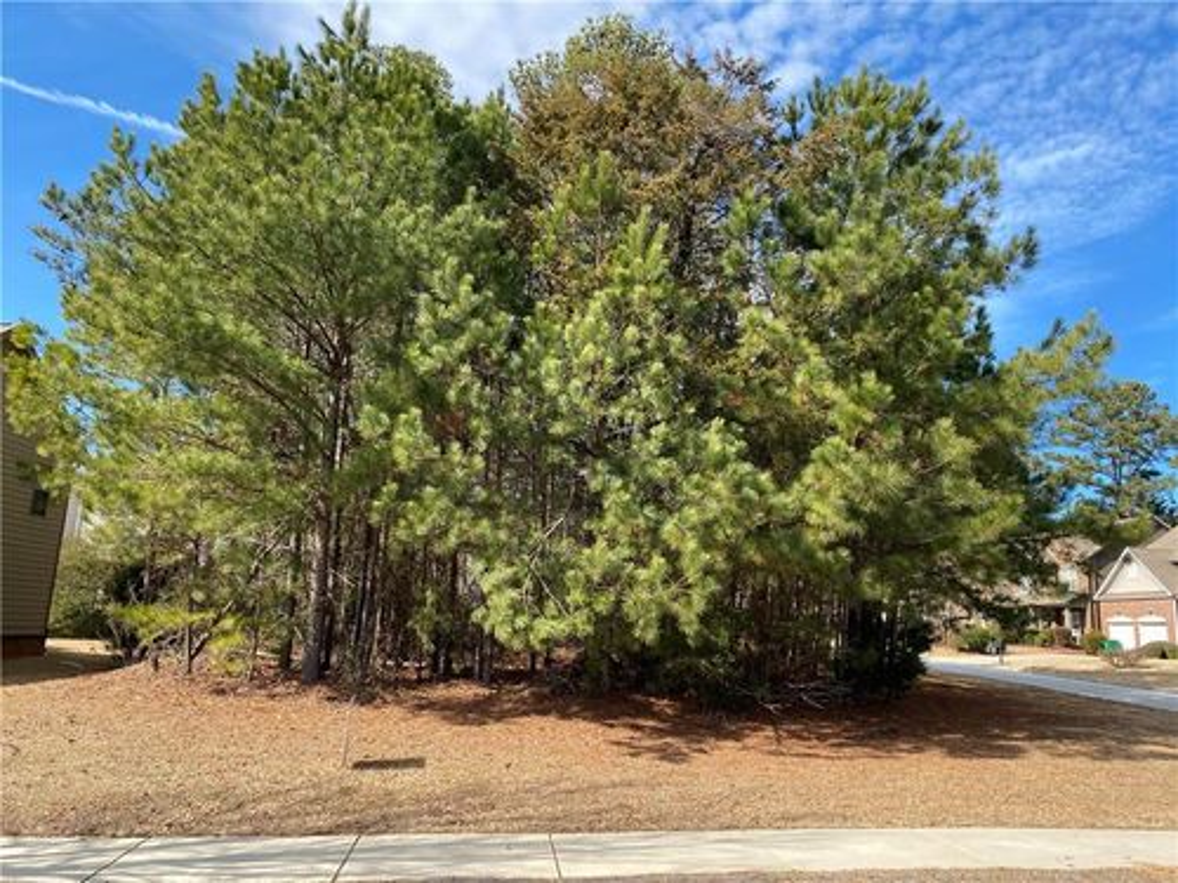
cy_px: 442
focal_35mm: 26
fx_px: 885
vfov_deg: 53.1
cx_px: 589
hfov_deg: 67.3
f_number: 1.8
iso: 32
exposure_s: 1/1043
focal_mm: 4.25
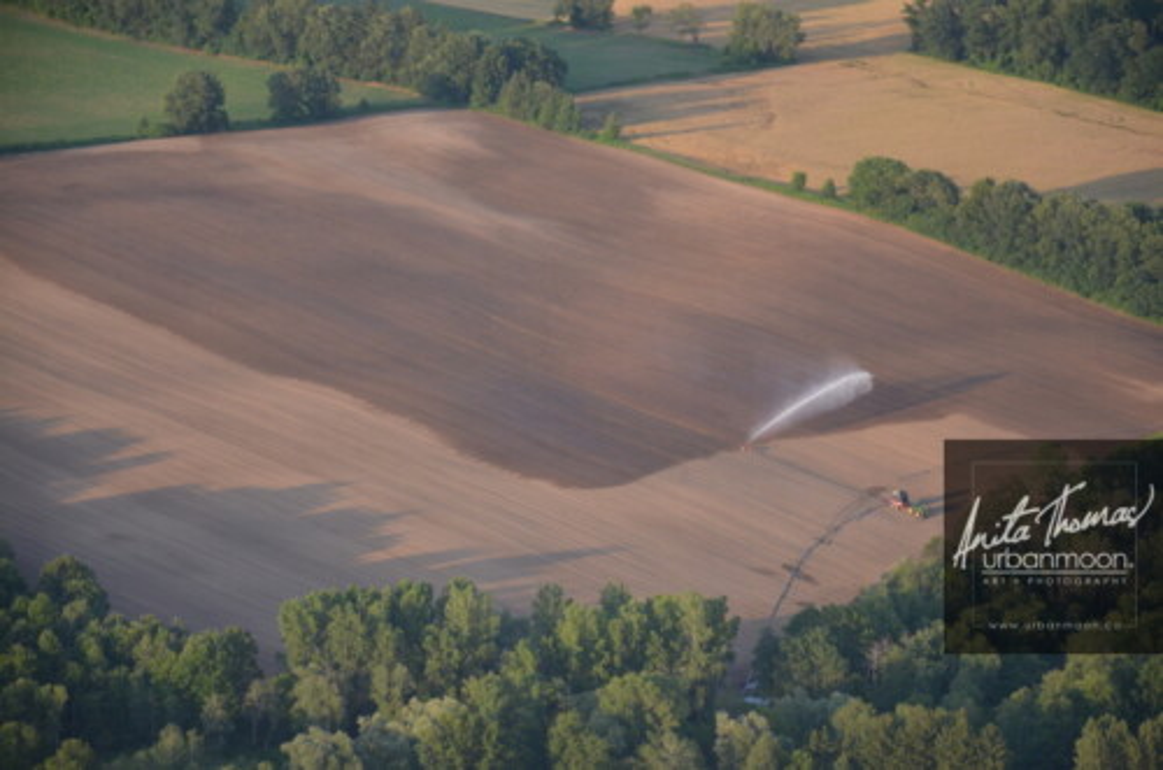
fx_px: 5077
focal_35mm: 158
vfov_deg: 8.7
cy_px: 385
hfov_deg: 13.1
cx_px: 582
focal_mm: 105
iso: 800
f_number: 5.6
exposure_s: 1/640
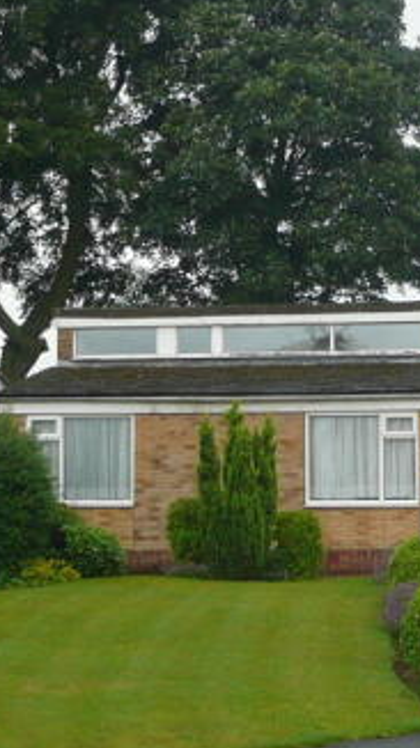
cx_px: 238
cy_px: 368
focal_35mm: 111
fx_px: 2201
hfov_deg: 10.9
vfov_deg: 19.3
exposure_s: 1/60
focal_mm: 6.2
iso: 100
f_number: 3.8
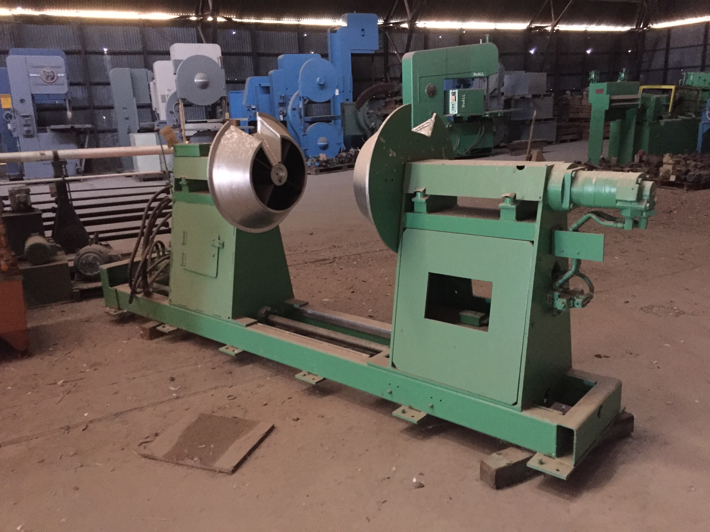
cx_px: 355
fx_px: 595
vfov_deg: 48.2
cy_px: 266
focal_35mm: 29
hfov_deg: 61.7
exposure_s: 1/15
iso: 1000
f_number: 2.2
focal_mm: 4.15
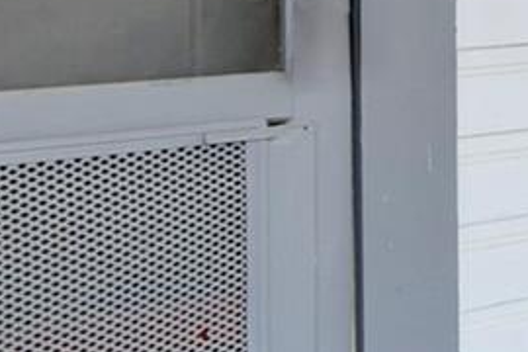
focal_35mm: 106
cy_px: -103
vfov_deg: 12.5
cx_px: 1021
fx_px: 1555
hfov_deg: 15.7
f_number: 11
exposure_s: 1/50
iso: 800
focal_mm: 14
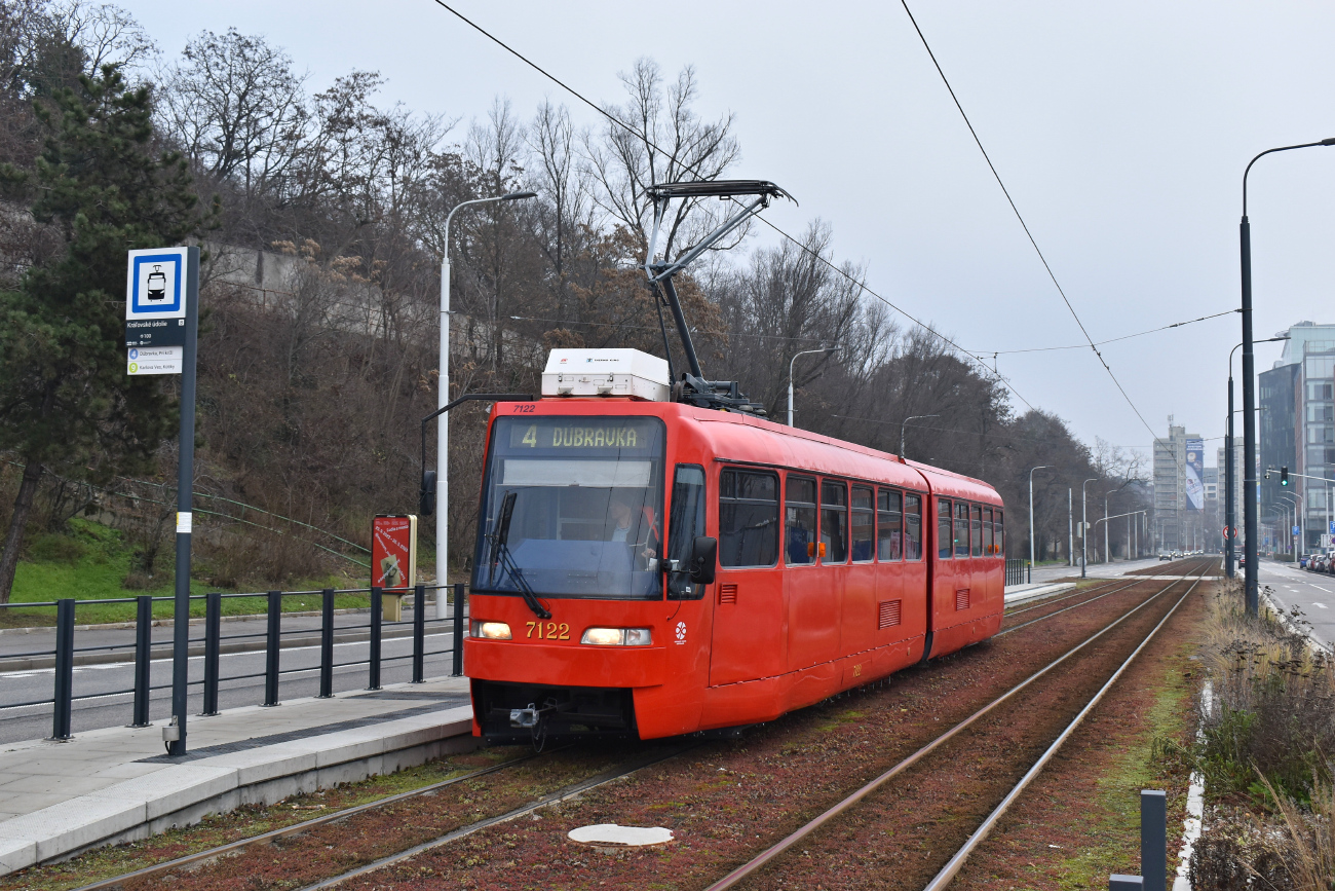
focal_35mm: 44
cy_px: 446
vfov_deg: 30.9
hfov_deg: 45.0
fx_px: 1613
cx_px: 668
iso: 320
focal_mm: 29
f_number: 7.1
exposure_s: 1/200
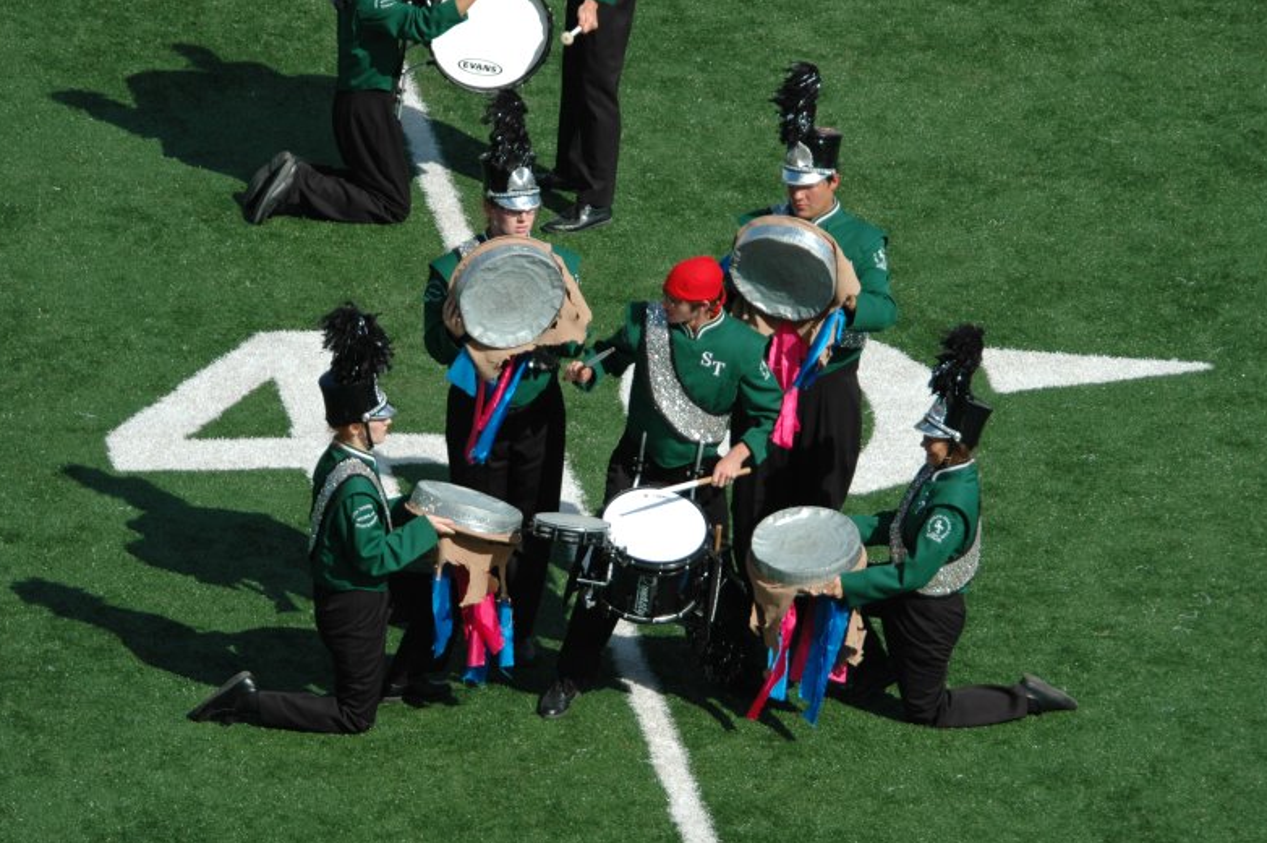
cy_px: 428
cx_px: 637
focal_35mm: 353
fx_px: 12413
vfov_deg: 3.9
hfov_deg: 5.8
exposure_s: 1/1000
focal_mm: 230
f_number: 5.6
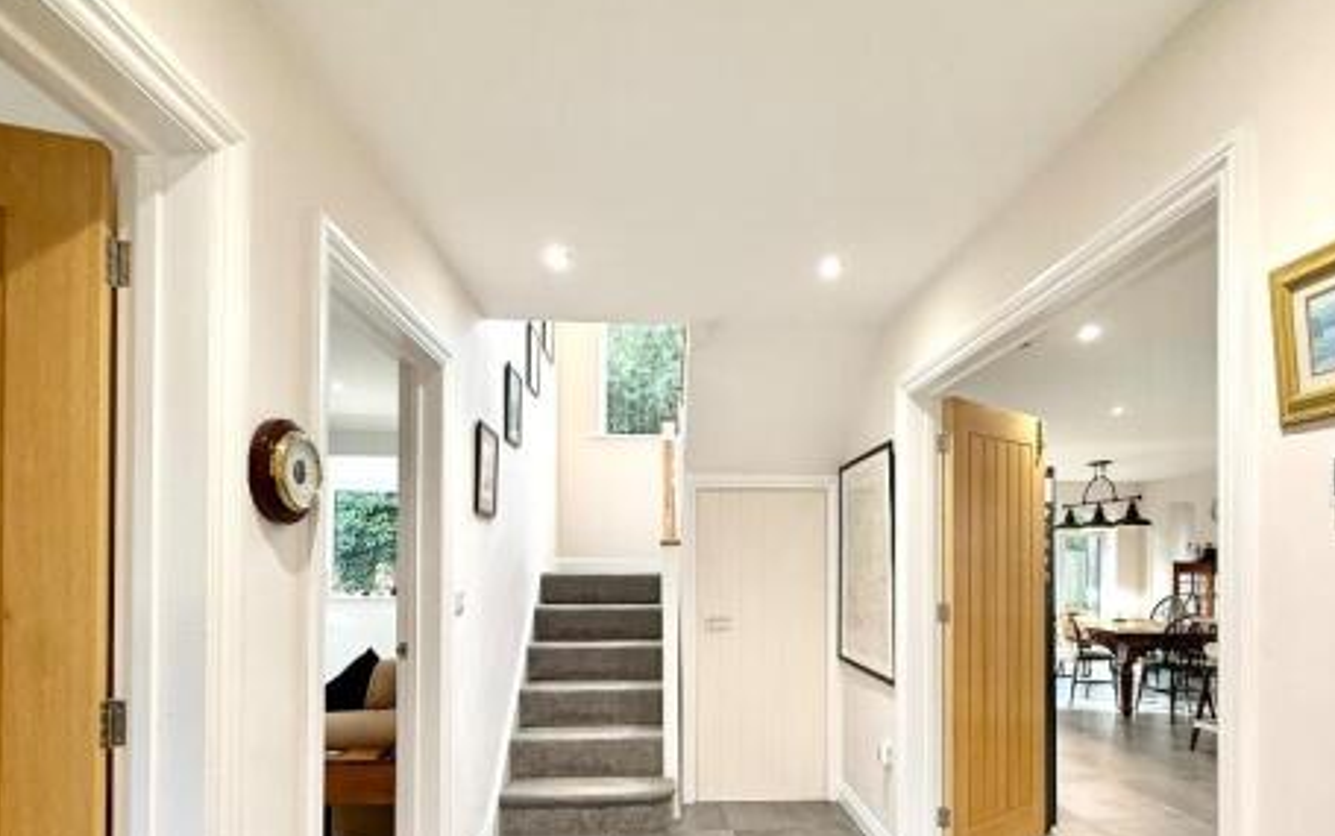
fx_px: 692
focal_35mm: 19
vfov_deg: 60.8
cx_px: 706
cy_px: 556
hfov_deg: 87.9
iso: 200
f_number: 2.2
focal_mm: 2.22
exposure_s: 1/100
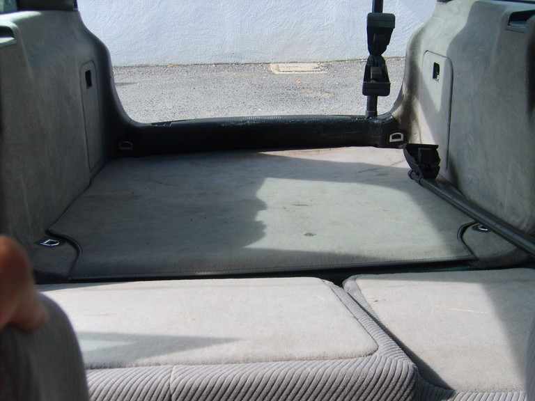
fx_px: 541
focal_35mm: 35
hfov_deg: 52.6
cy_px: 200
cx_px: 268
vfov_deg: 40.7
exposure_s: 1/250
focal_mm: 5.8
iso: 50
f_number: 2.8
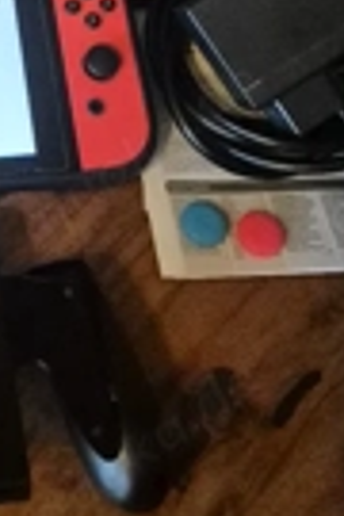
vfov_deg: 25.5
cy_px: -107
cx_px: -65
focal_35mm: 71
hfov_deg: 18.2
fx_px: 1018
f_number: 1.8
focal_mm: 5.4
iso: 2500
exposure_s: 1/100
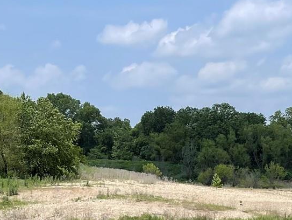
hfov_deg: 19.4
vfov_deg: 14.0
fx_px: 827
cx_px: 296
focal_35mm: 98
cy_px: 342
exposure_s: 1/3559
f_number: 1.6
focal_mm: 5.1
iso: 32
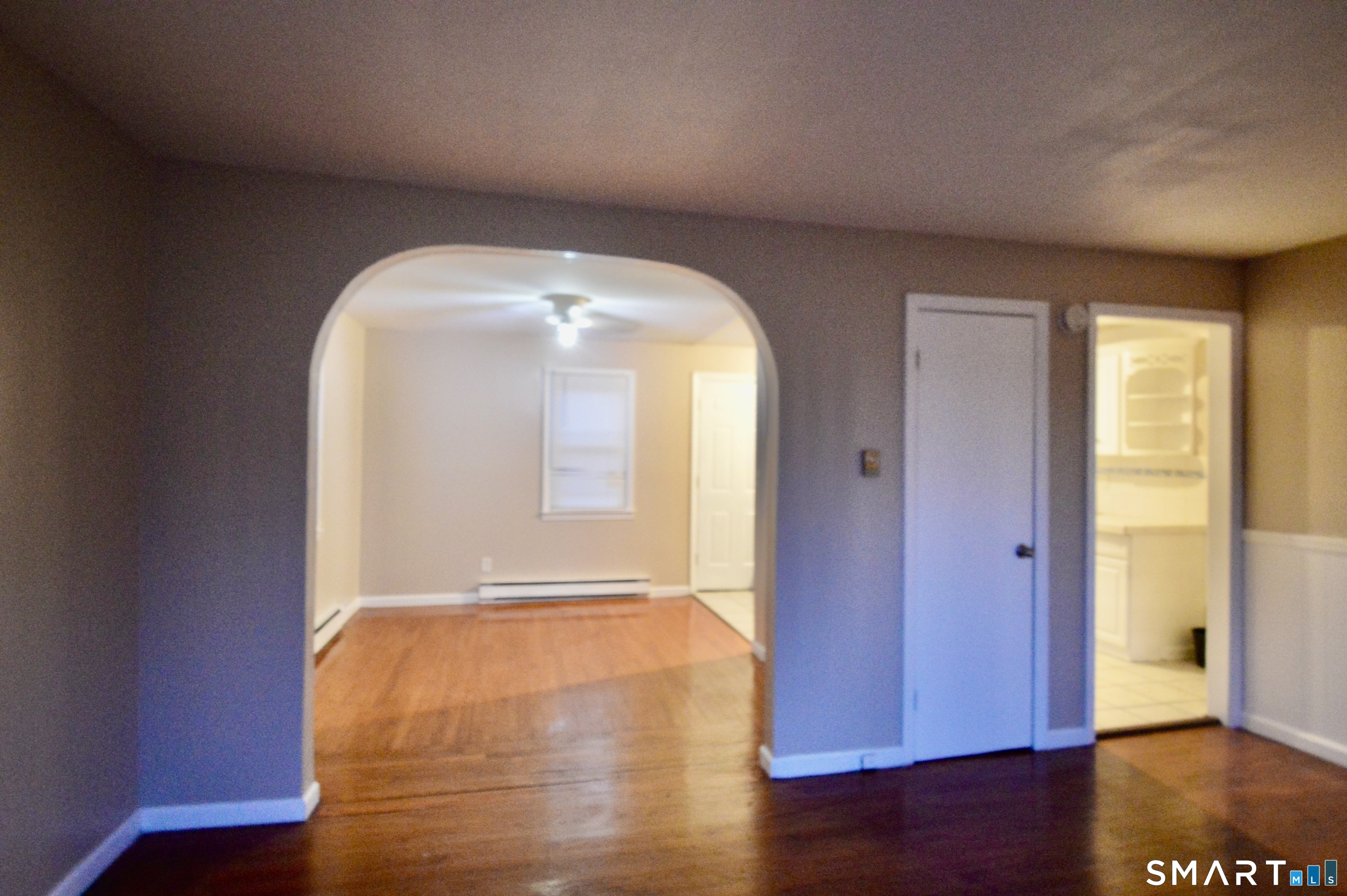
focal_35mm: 18
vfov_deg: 67.3
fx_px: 673
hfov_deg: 90.1
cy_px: 448
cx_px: 674
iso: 3200
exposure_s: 1/15
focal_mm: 12
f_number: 3.8
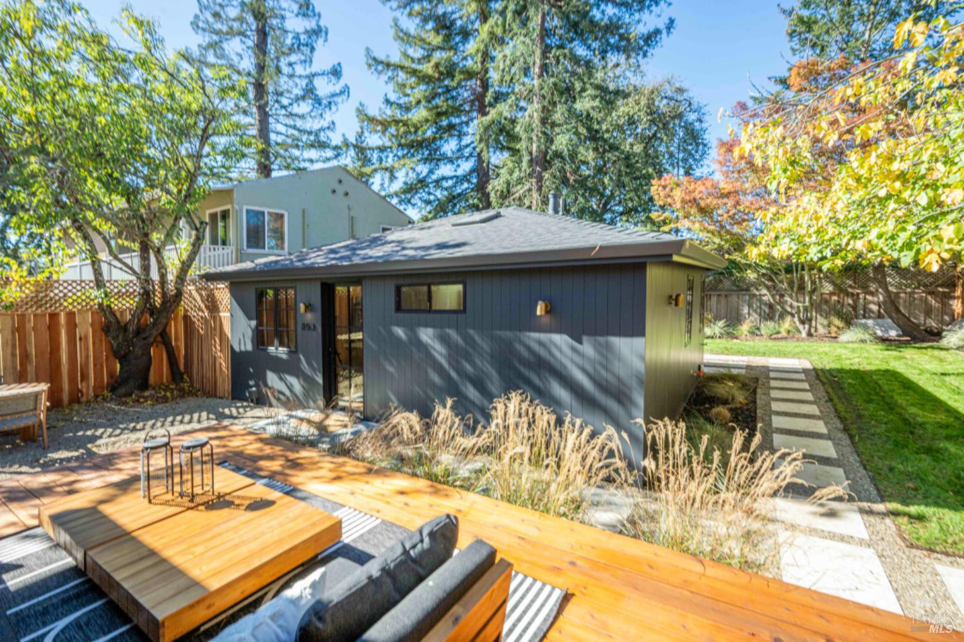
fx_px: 428
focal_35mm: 16
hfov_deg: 96.7
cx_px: 482
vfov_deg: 73.7
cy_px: 321
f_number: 9
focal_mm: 16
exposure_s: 1/200
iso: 400
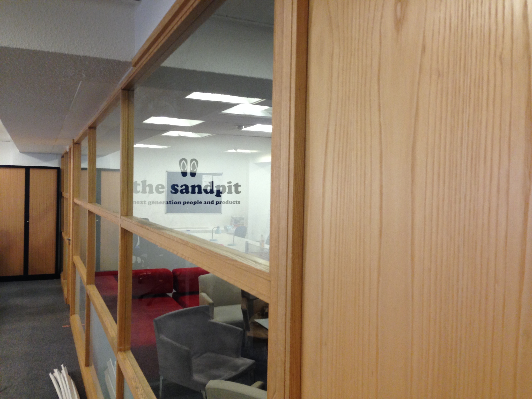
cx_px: 266
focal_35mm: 33
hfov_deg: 55.4
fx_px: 507
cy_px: 200
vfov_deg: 42.9
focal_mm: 4.12
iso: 100
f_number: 2.4
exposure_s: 1/20
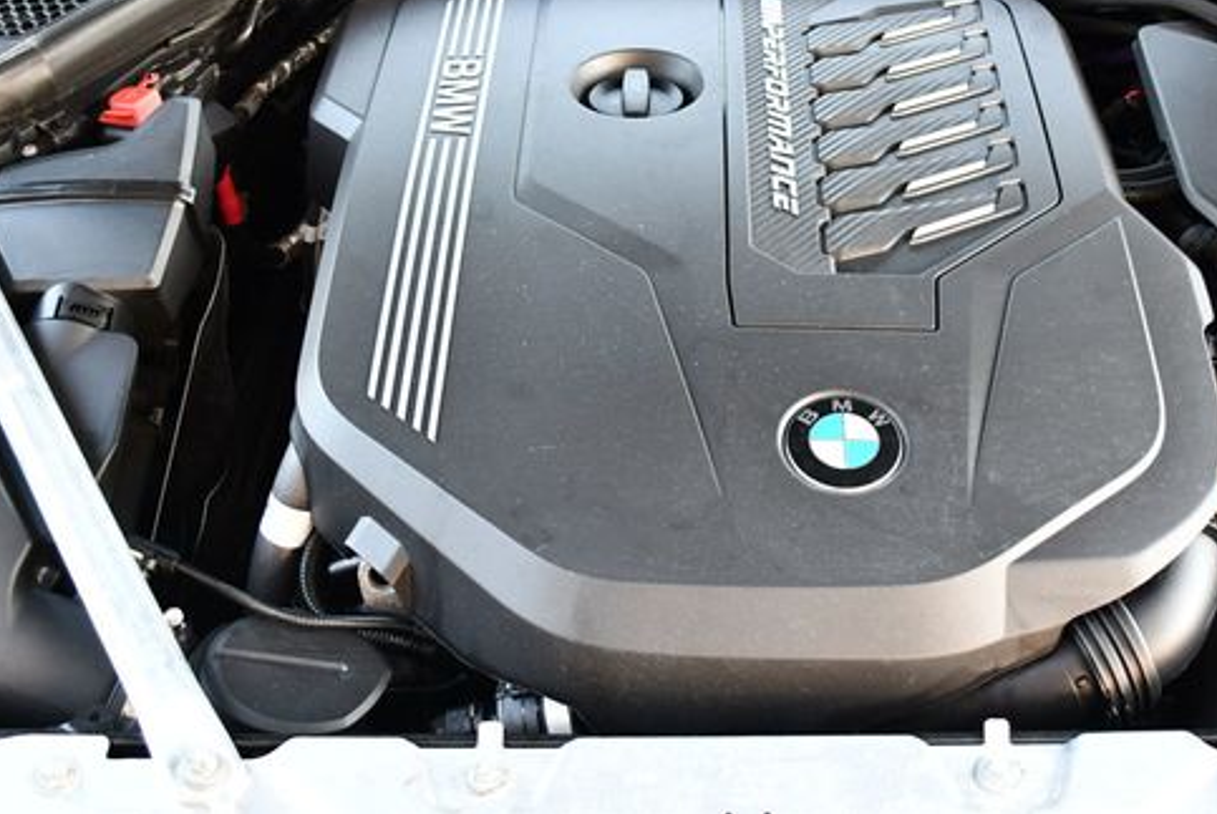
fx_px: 1793
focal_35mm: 53
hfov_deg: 37.3
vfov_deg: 25.5
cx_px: 758
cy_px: 280
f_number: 3.8
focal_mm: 20
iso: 800
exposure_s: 1/160
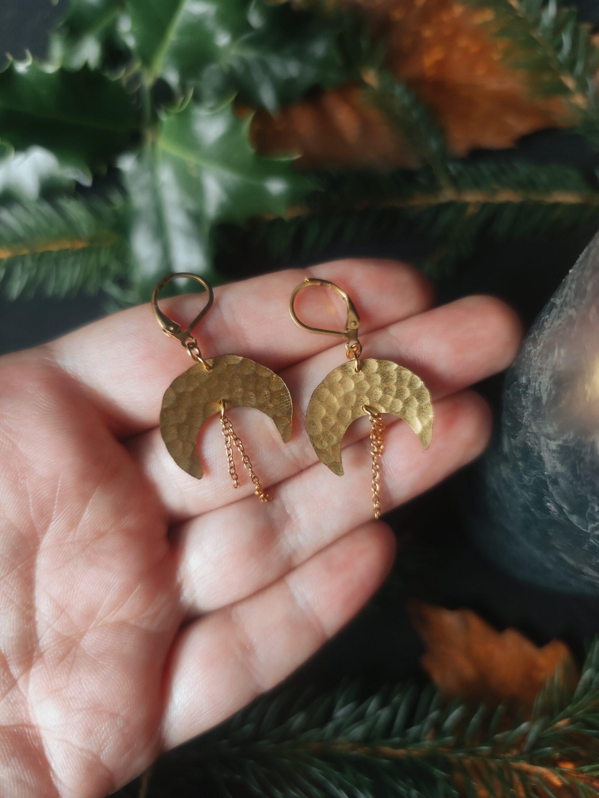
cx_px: 300
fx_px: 531
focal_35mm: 23
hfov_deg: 58.9
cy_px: 399
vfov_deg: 73.9
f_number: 1.65
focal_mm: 6.19
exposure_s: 1/50
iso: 640
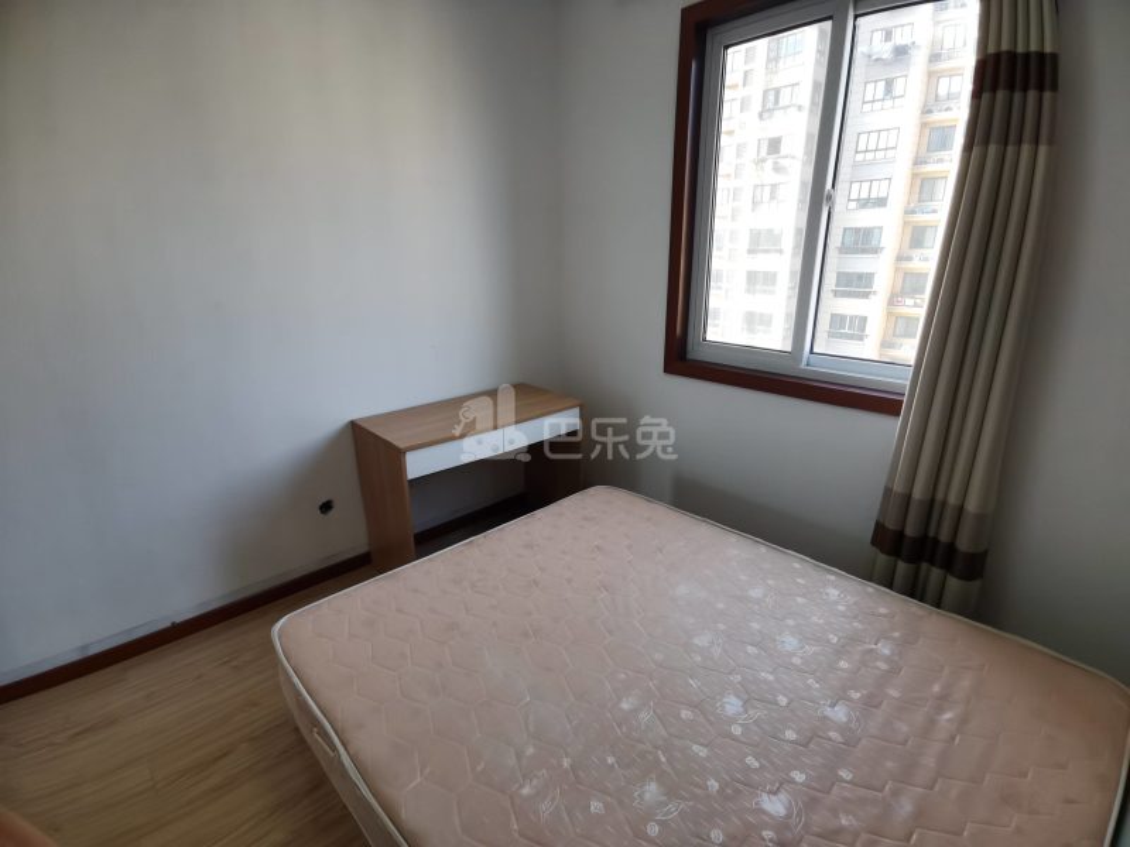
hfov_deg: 91.0
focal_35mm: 17
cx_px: 565
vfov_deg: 74.7
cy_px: 424
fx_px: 555
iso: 100
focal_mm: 2.26
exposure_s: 1/100
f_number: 2.2
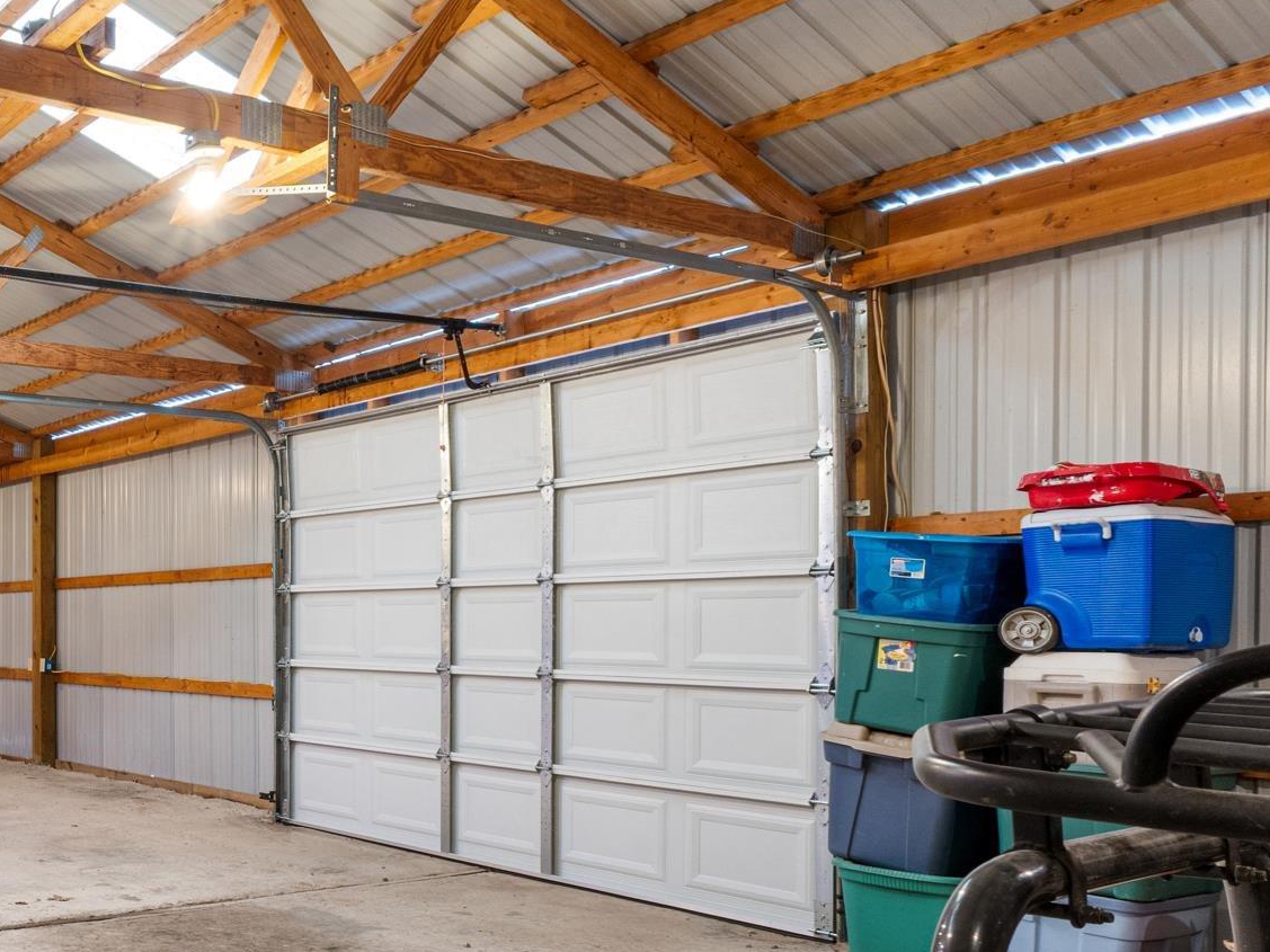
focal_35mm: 32
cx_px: -108
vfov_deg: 43.5
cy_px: 642
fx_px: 1174
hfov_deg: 44.3
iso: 400
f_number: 9
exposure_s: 1
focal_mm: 10
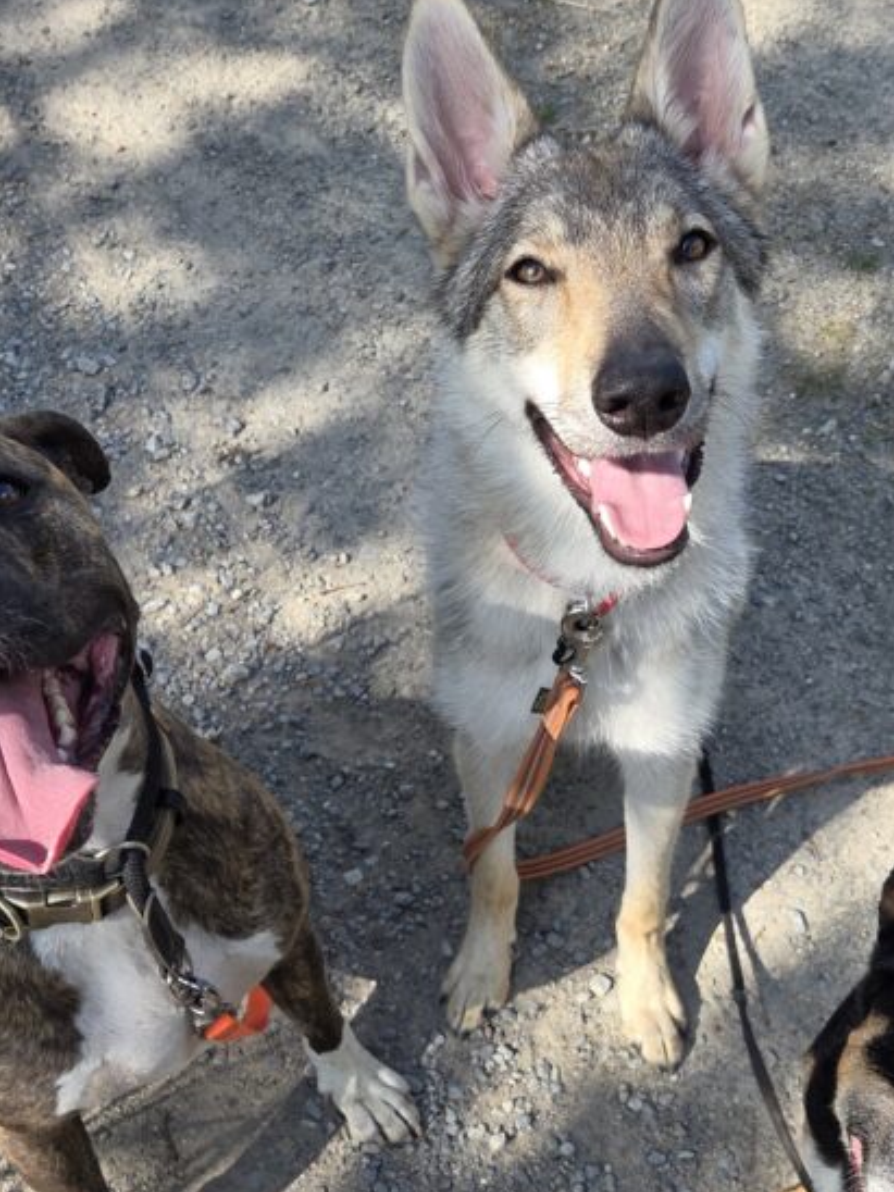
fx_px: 1481
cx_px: 552
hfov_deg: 33.4
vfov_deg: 42.8
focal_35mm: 43
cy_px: 861
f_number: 1.8
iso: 80
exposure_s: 1/1936
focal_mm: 5.4
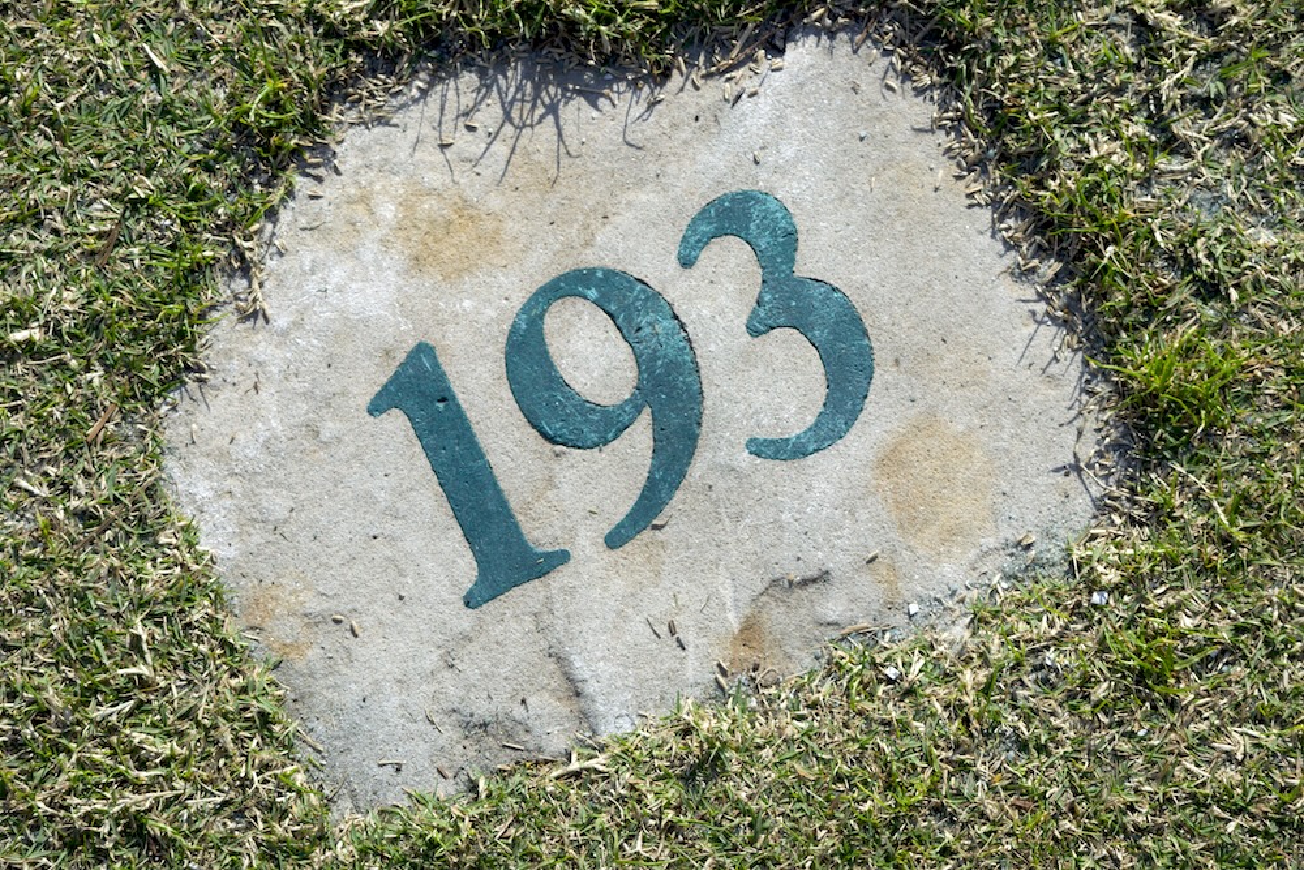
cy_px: 435
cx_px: 652
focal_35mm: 105
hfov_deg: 19.5
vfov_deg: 13.0
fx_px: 3804
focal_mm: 70
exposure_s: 1/250
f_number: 8
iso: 100
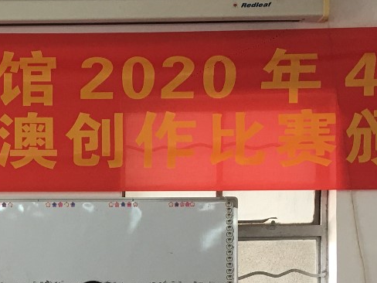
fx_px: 1035
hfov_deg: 20.0
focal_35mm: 95
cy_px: 334
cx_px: 1
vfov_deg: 15.1
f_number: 2.2
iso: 40
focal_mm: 4.15
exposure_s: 1/33
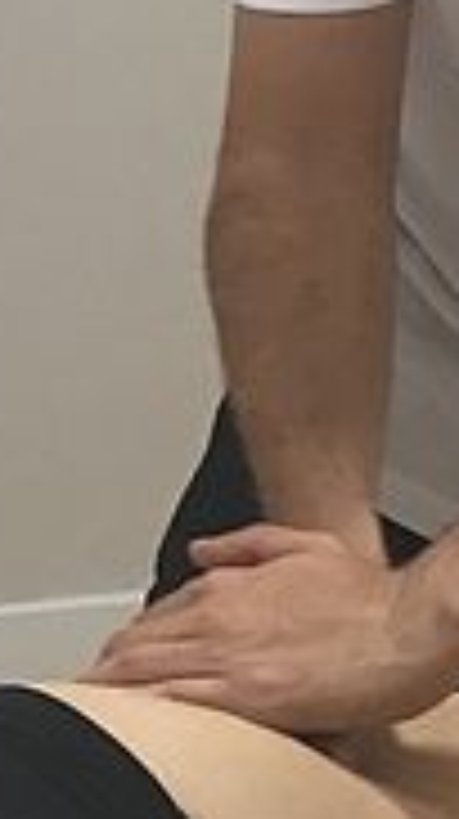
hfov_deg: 7.0
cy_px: 216
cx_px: -522
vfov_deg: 13.0
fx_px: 3580
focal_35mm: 165
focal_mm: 4.15
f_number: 2.2
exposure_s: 1/33
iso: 80
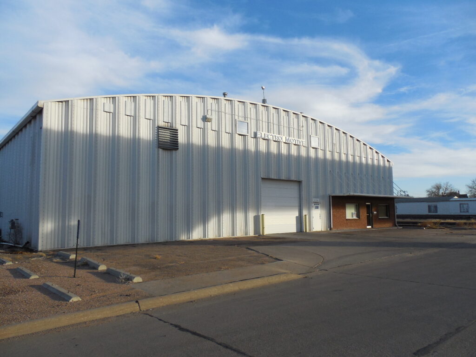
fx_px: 344
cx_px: 238
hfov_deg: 69.4
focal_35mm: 25
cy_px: 178
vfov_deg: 54.9
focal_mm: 4.5
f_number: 3.3
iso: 125
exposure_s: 1/800
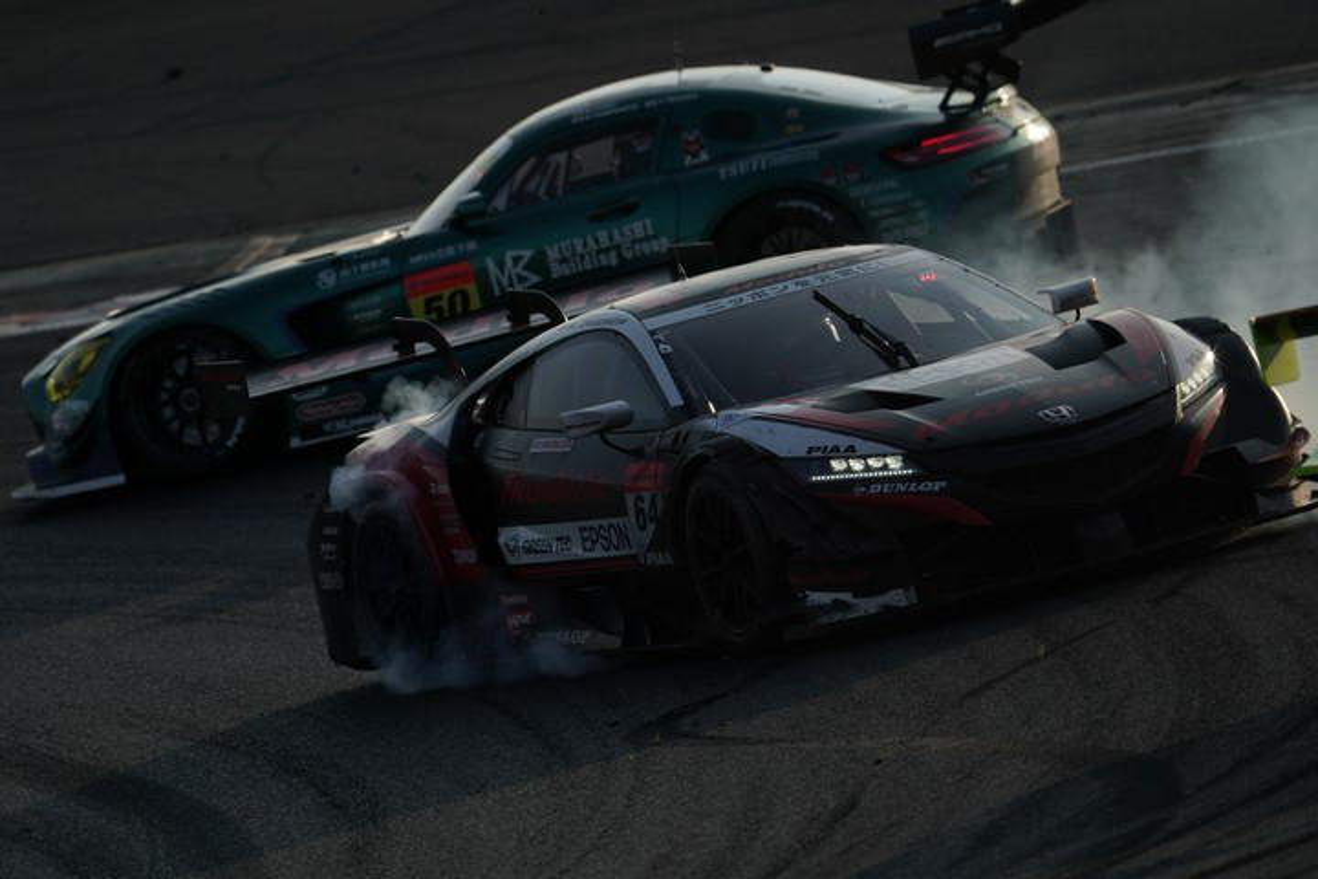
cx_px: 659
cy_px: 440
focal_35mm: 459
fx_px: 16803
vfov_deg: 3.0
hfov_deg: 4.5
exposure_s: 1/1250
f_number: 6.3
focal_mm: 459
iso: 200
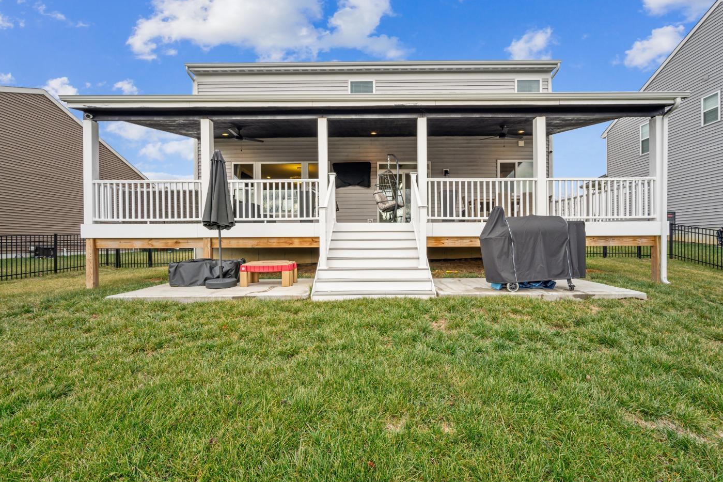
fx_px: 301
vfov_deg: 77.2
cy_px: 255
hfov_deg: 100.3
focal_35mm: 15
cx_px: 375
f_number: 8
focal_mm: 14
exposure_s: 1/250
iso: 400
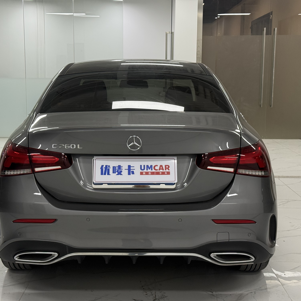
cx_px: 135
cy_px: 151
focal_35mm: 57
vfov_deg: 30.0
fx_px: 561
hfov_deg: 30.0
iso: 125
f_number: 1.78
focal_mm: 6.76
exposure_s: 1/100
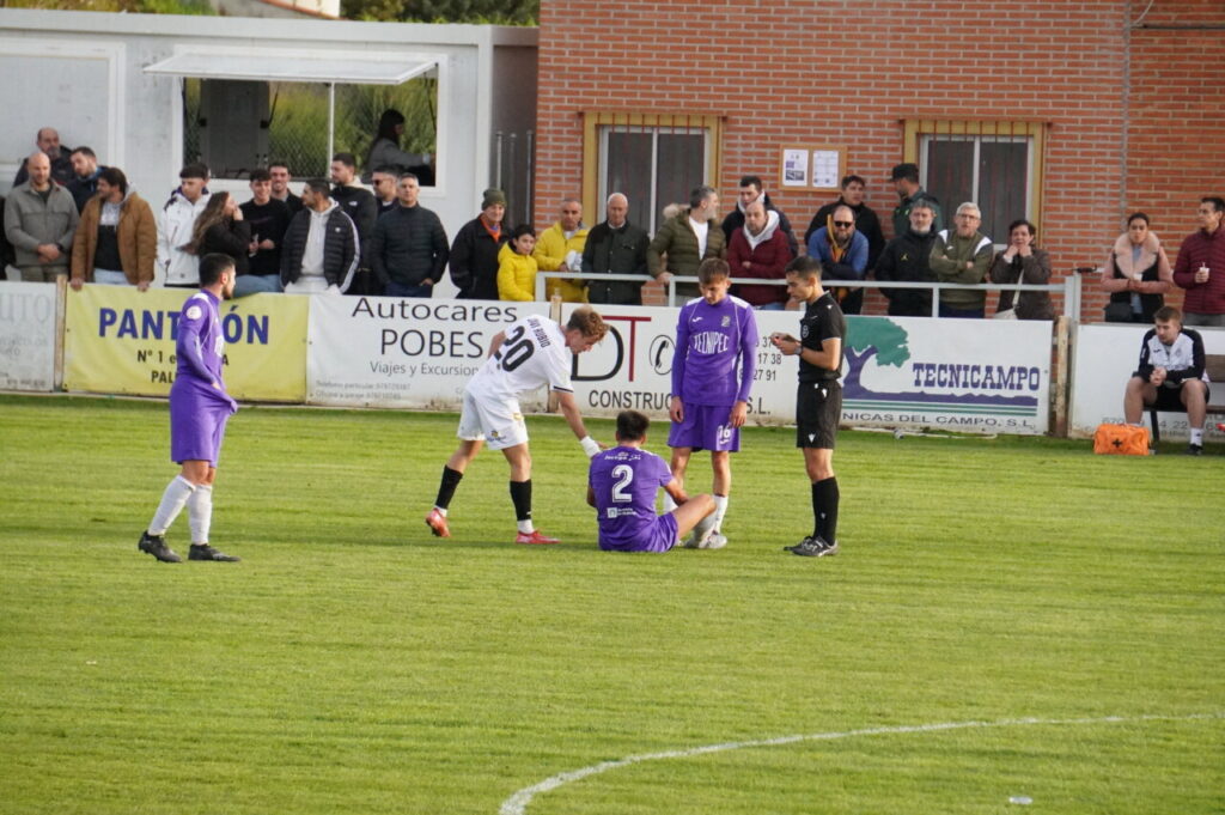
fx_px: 10710
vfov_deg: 4.4
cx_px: 612
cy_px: 408
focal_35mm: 315
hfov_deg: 6.5
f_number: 8
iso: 6400
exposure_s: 1/2500
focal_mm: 210
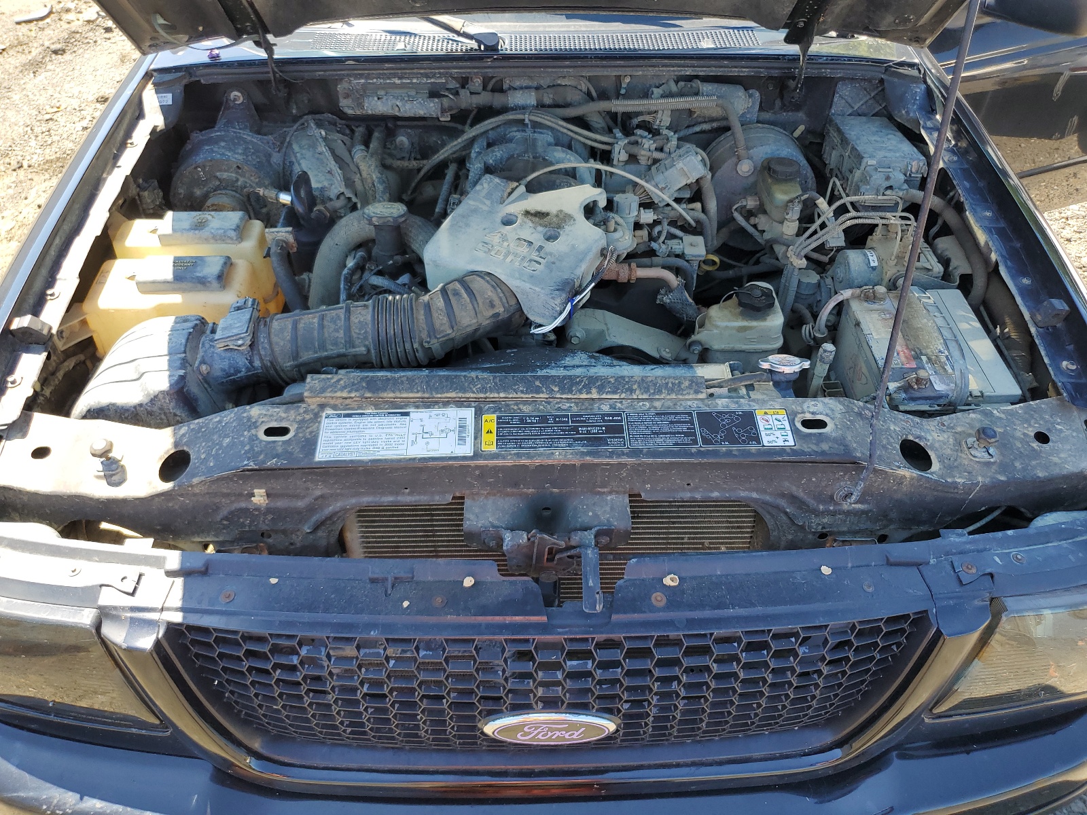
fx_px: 816
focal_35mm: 26
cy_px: 408
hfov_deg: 67.3
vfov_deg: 53.1
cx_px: 544
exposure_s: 1/417
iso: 50
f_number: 1.5
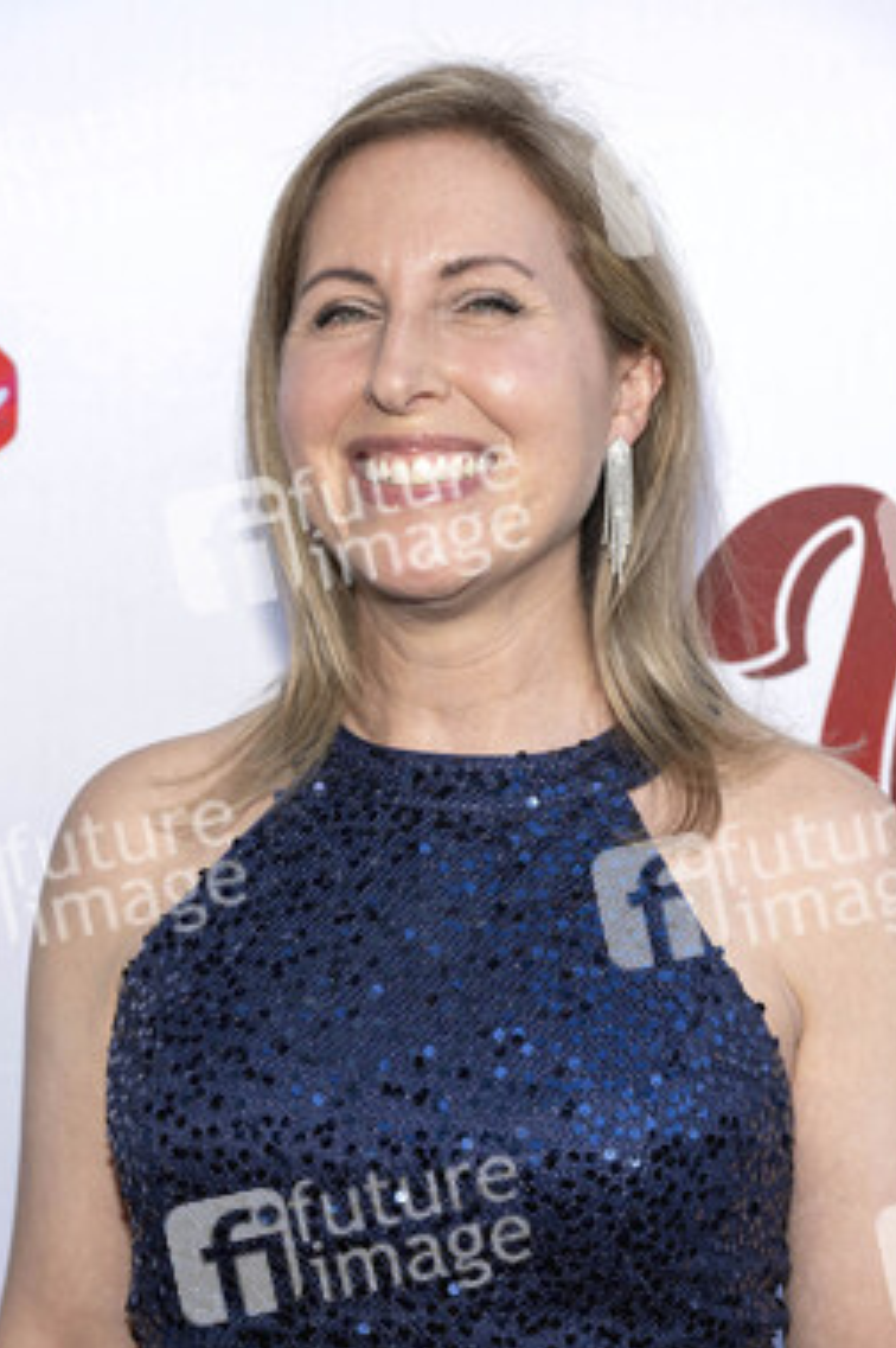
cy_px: 708
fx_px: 2880
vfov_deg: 26.3
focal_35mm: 77
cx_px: 452
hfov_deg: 17.7
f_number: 5.6
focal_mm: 73
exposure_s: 1/200
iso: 400
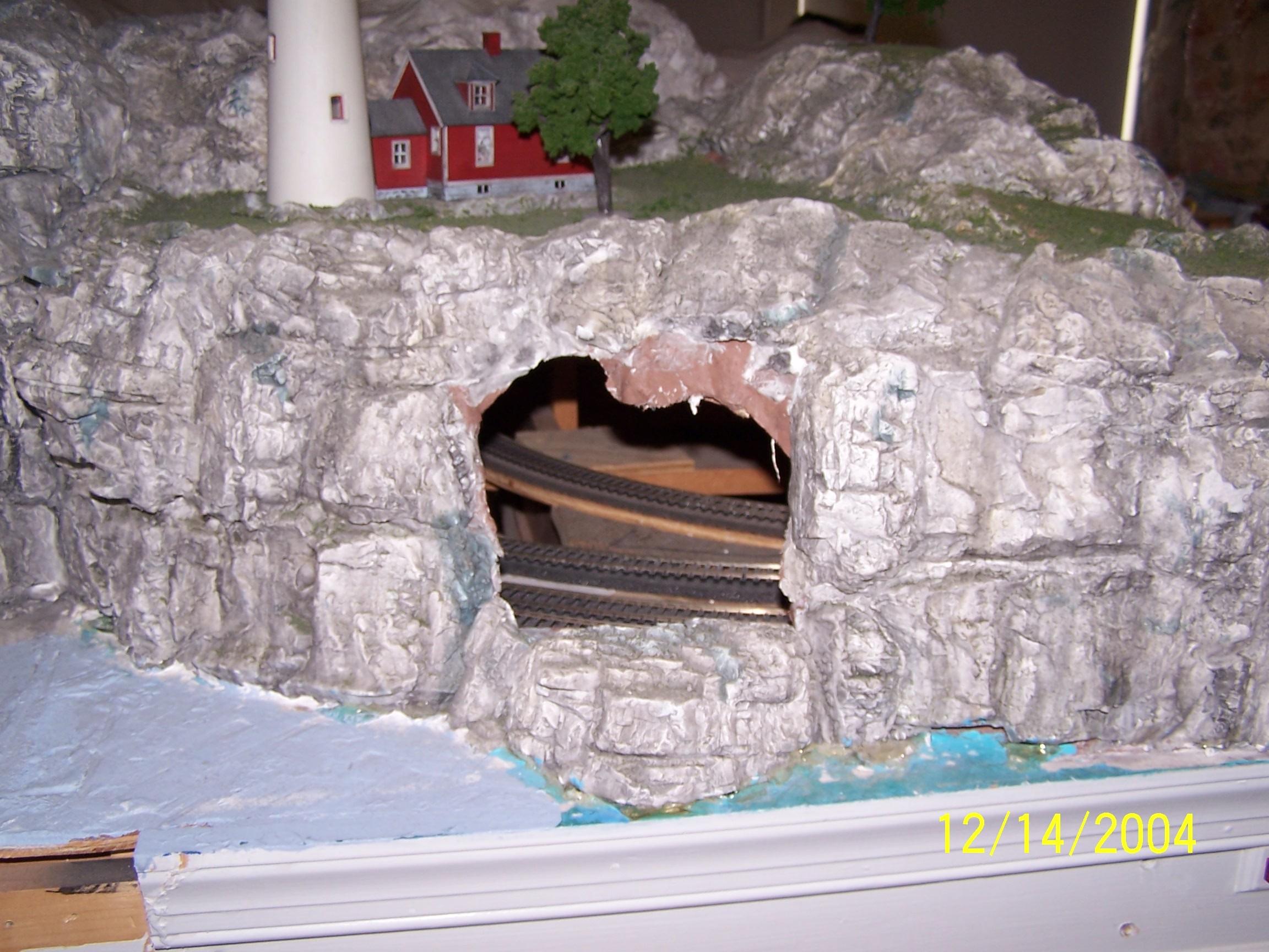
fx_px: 1393
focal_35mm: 38
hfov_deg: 49.0
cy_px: 476
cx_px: 634
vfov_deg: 37.7
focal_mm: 6.3
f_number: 2.8
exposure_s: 1/60
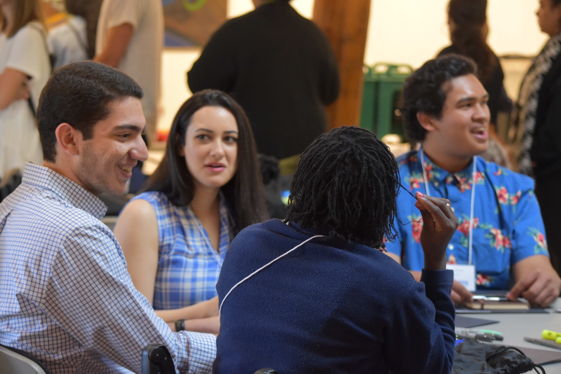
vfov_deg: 11.4
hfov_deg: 17.1
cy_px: 187
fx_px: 1870
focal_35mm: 120
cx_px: 280
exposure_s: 1/60
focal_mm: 80
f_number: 4.5
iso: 2000
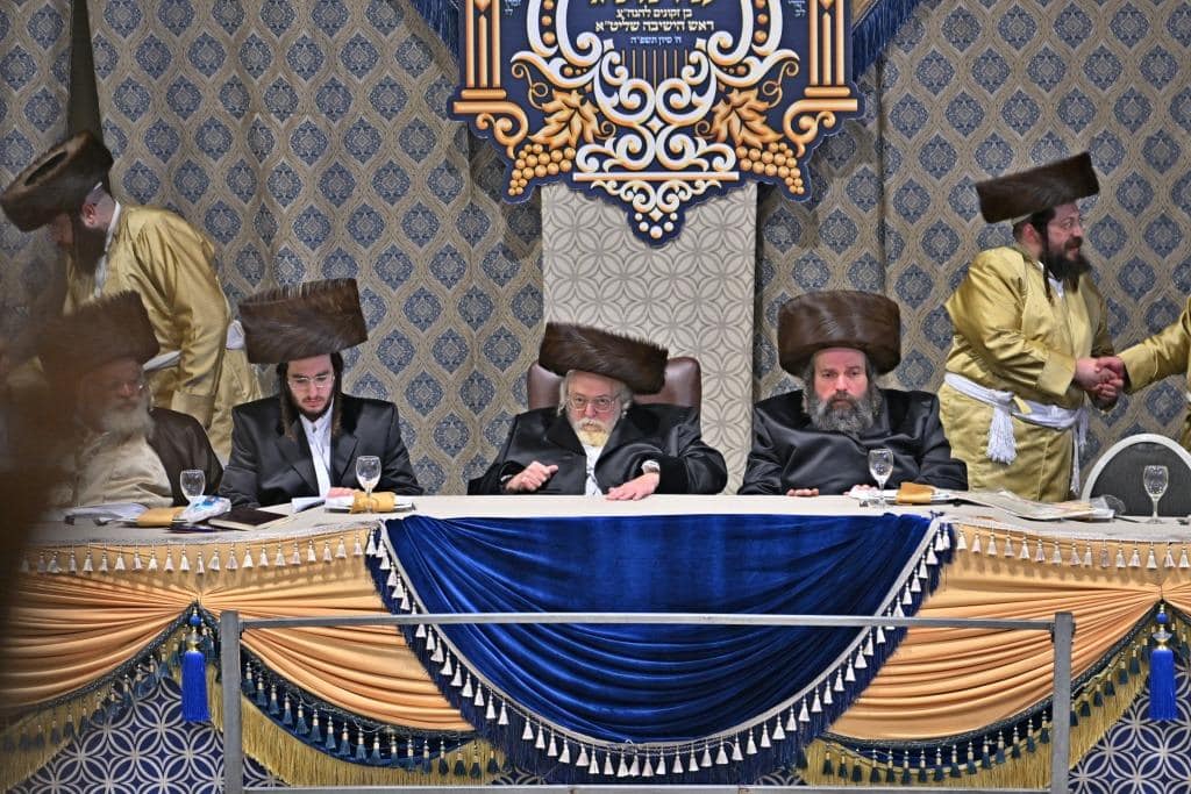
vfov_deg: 4.6
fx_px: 9926
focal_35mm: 300
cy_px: 397
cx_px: 596
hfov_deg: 6.9
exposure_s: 1/250
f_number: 2.8
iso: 500
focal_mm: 200
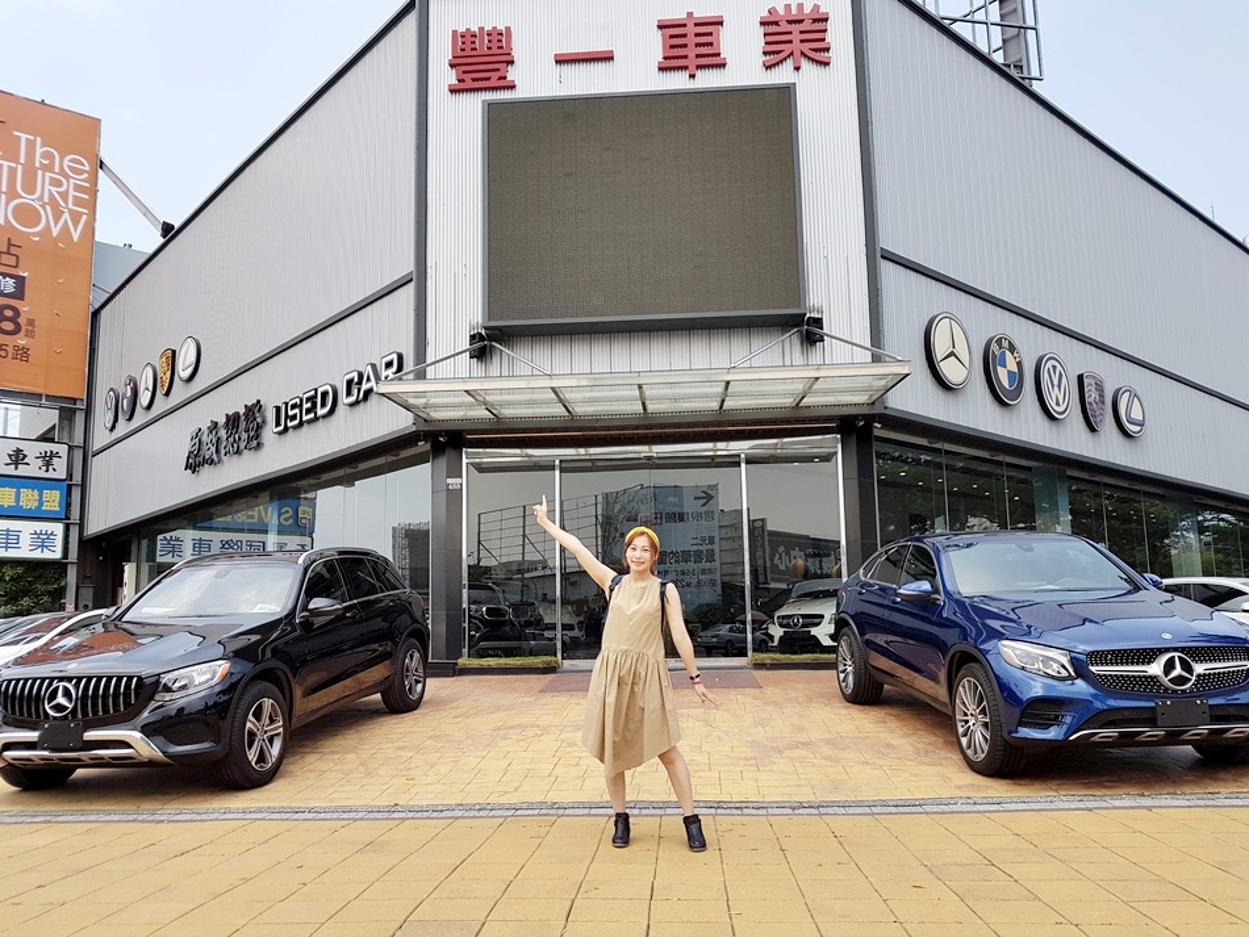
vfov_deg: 53.1
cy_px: 468
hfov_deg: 67.3
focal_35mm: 26
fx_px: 938
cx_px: 624
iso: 40
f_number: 1.7
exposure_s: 1/1244
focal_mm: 4.2
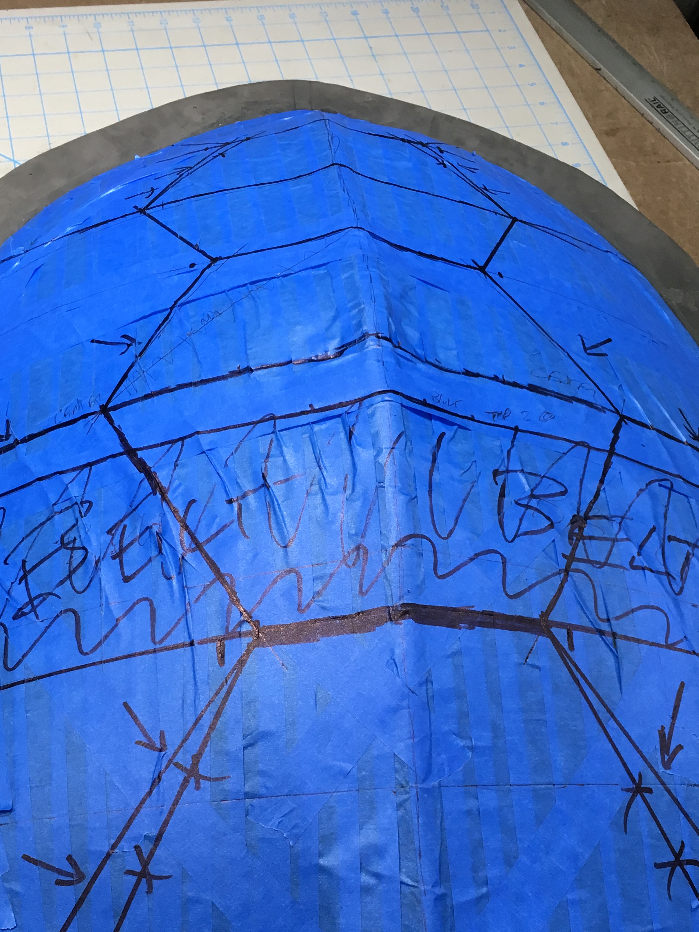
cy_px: 601
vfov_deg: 41.7
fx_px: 1211
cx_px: 353
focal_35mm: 45
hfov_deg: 32.2
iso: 25
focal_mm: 4.15
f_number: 2.2
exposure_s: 1/30
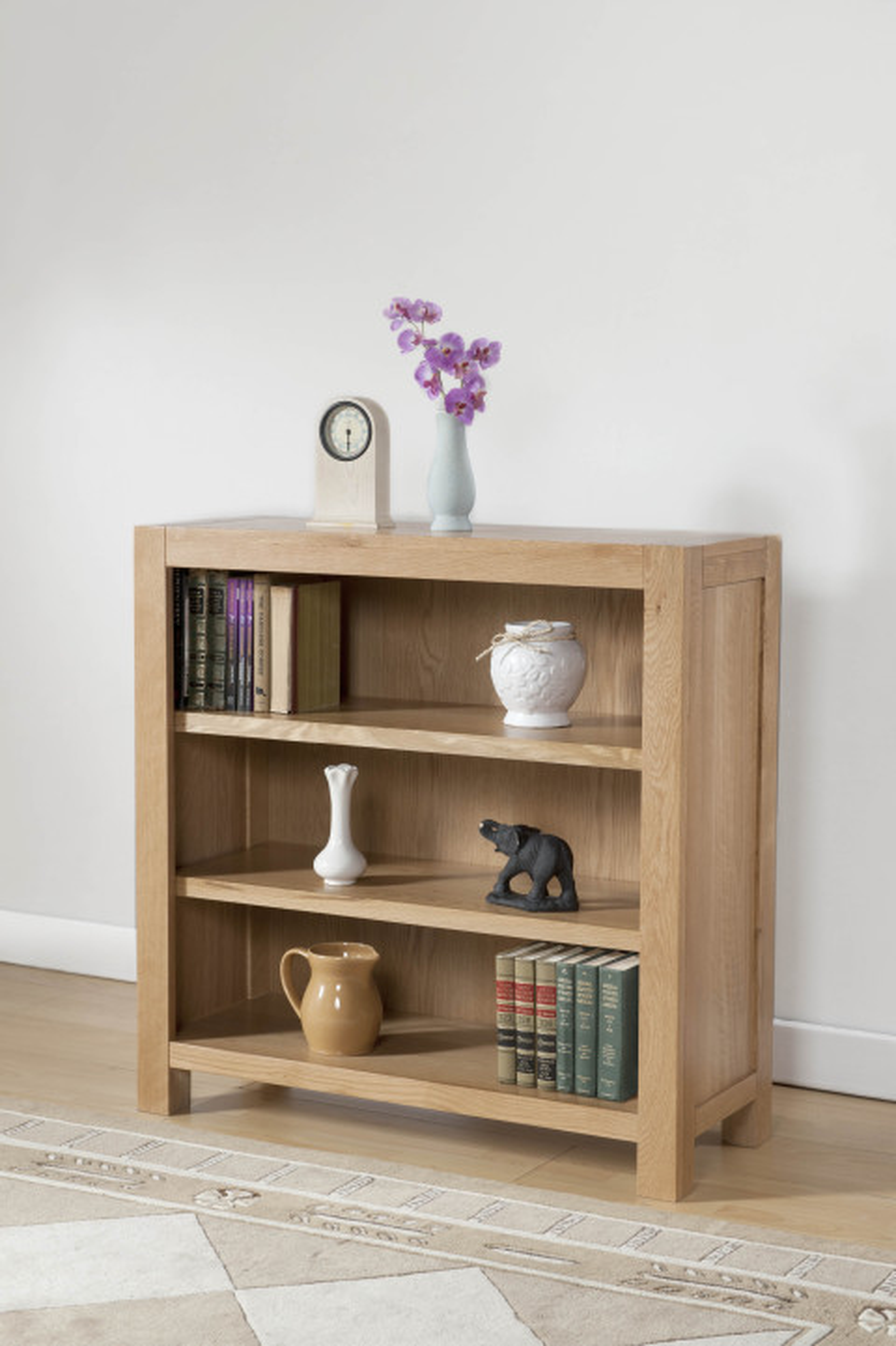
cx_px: 448
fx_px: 2616
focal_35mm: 70
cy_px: 673
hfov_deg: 19.4
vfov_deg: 28.9
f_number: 10
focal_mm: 70
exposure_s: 1/125
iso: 200
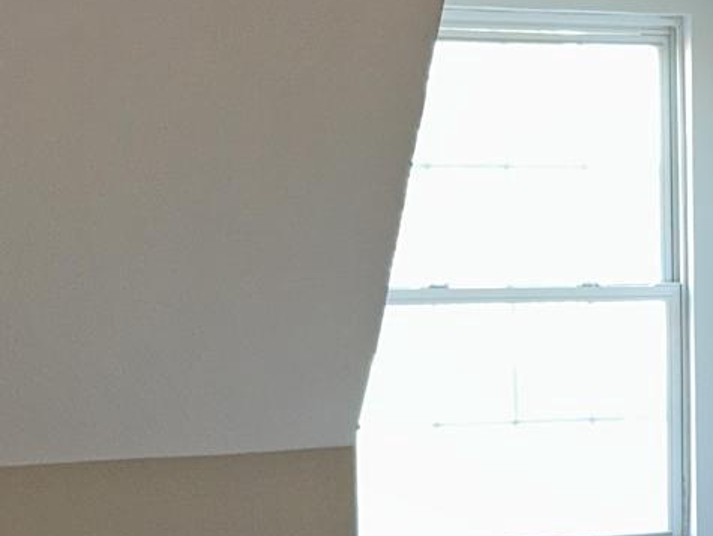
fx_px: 2309
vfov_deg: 13.1
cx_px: 865
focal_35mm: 112
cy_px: 470
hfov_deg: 16.8
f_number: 1.5
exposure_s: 1/36
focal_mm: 5.7
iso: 40
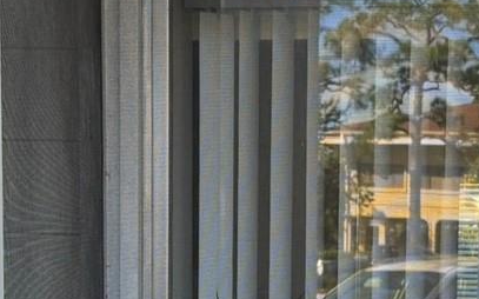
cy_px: 353
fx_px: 1305
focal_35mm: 100
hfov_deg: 20.6
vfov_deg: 12.8
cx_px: 354
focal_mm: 6.76
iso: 64
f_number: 1.78
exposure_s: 1/284
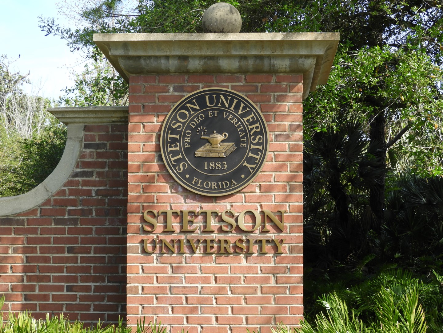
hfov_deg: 24.4
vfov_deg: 18.4
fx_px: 1024
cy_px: 166
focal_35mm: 80
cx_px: 222
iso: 100
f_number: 4.5
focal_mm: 14.3
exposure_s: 1/200
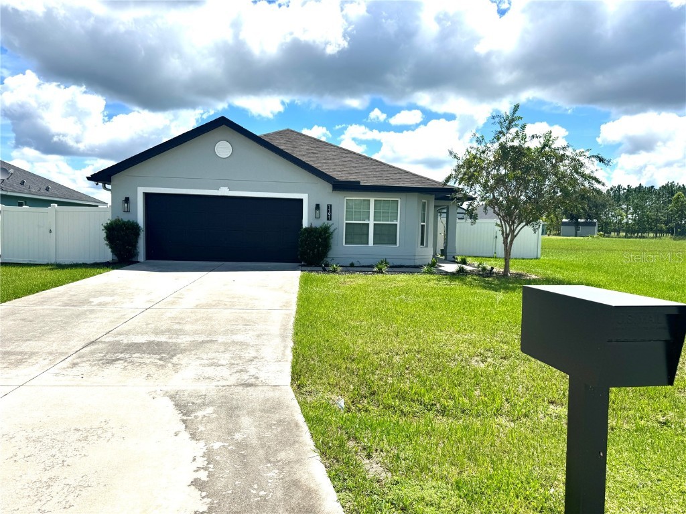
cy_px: 257
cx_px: 343
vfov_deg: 56.8
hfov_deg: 71.6
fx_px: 476
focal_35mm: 24
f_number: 1.78
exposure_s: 1/7092
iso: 80
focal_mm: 6.76
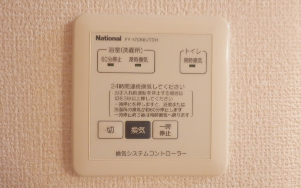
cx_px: 149
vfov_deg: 47.6
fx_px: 213
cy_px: 94
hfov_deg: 70.4
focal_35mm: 26
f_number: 3
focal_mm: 4.2
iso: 800
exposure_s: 1/25
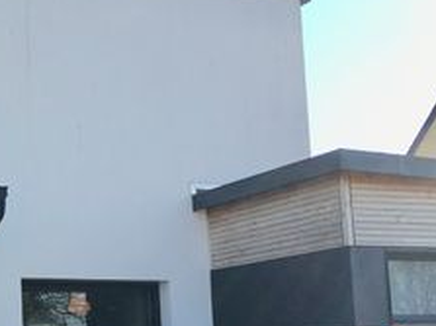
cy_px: 256
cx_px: -127
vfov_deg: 18.7
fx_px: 982
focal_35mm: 78
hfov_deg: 22.5
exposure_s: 1/1326
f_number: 2.2
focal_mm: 4.15
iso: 25
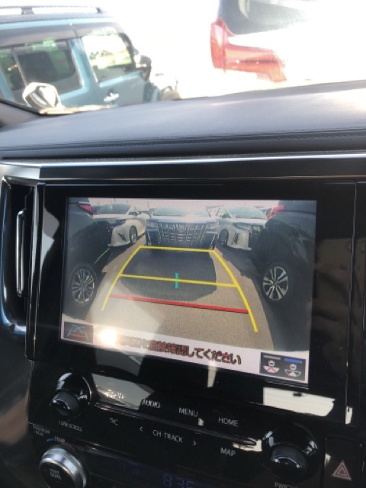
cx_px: 183
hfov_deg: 49.7
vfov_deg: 63.4
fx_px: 395
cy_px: 244
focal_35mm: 28
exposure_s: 1/120
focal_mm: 3.99
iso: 25
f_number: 1.8
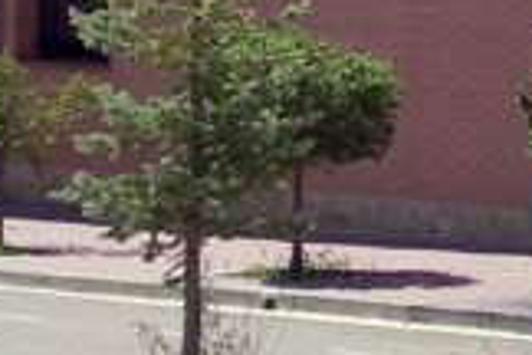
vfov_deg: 4.6
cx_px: 765
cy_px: -82
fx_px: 4433
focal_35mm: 300
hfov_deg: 6.8
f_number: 9.8
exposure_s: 1/100
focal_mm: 6.9
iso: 80
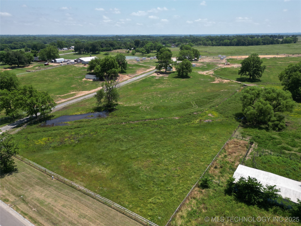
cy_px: 113
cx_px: 150
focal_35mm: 24
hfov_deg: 71.6
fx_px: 209
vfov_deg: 56.8
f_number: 1.7
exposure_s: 1/3000
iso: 110
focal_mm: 6.72
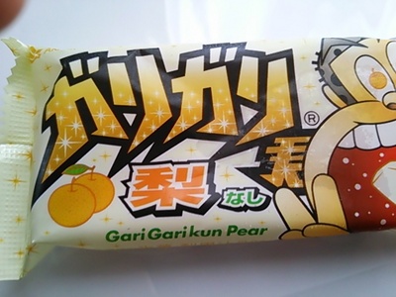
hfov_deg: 60.0
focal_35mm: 30
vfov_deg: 46.8
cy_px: 148
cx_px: 198
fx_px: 343
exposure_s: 1/44
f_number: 1.94
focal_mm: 4.06
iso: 100
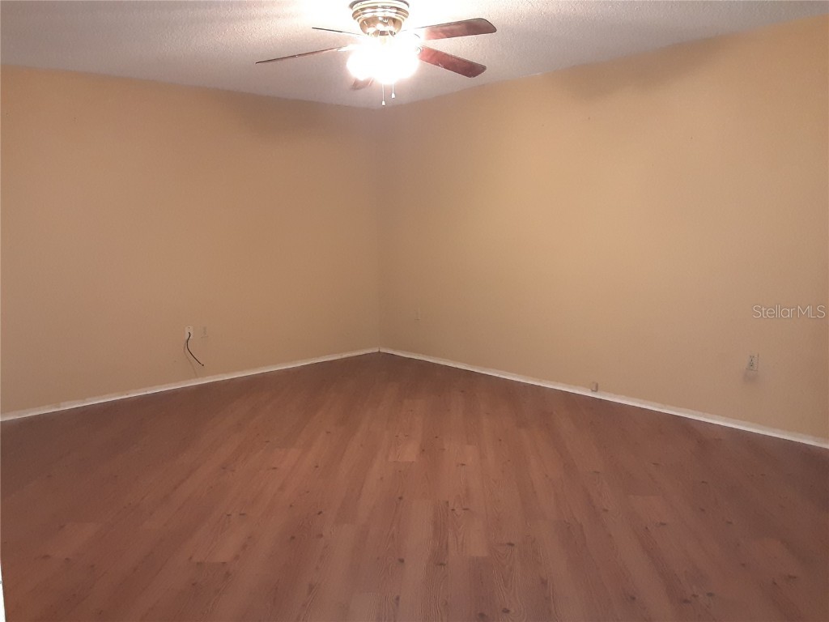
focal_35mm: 27
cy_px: 311
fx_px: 647
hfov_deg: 65.3
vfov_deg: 51.4
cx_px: 414
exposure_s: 1/24
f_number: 1.9
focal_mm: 2.91
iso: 320
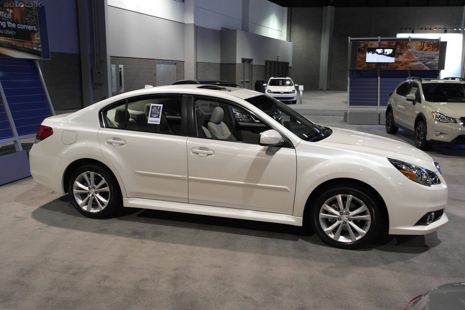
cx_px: 232
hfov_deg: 61.9
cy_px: 155
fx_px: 387
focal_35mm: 30
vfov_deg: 43.6
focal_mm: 20
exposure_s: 1/30
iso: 400
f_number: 3.5
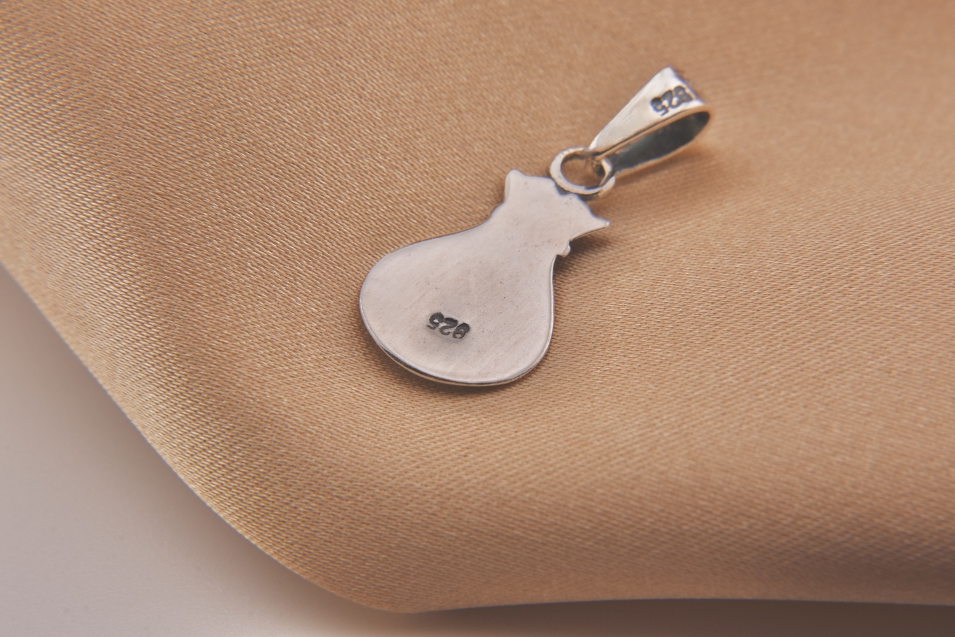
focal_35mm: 75
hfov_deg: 27.0
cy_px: 318
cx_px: 478
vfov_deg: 18.2
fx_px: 1989
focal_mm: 50
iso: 160
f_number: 16
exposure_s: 1/125
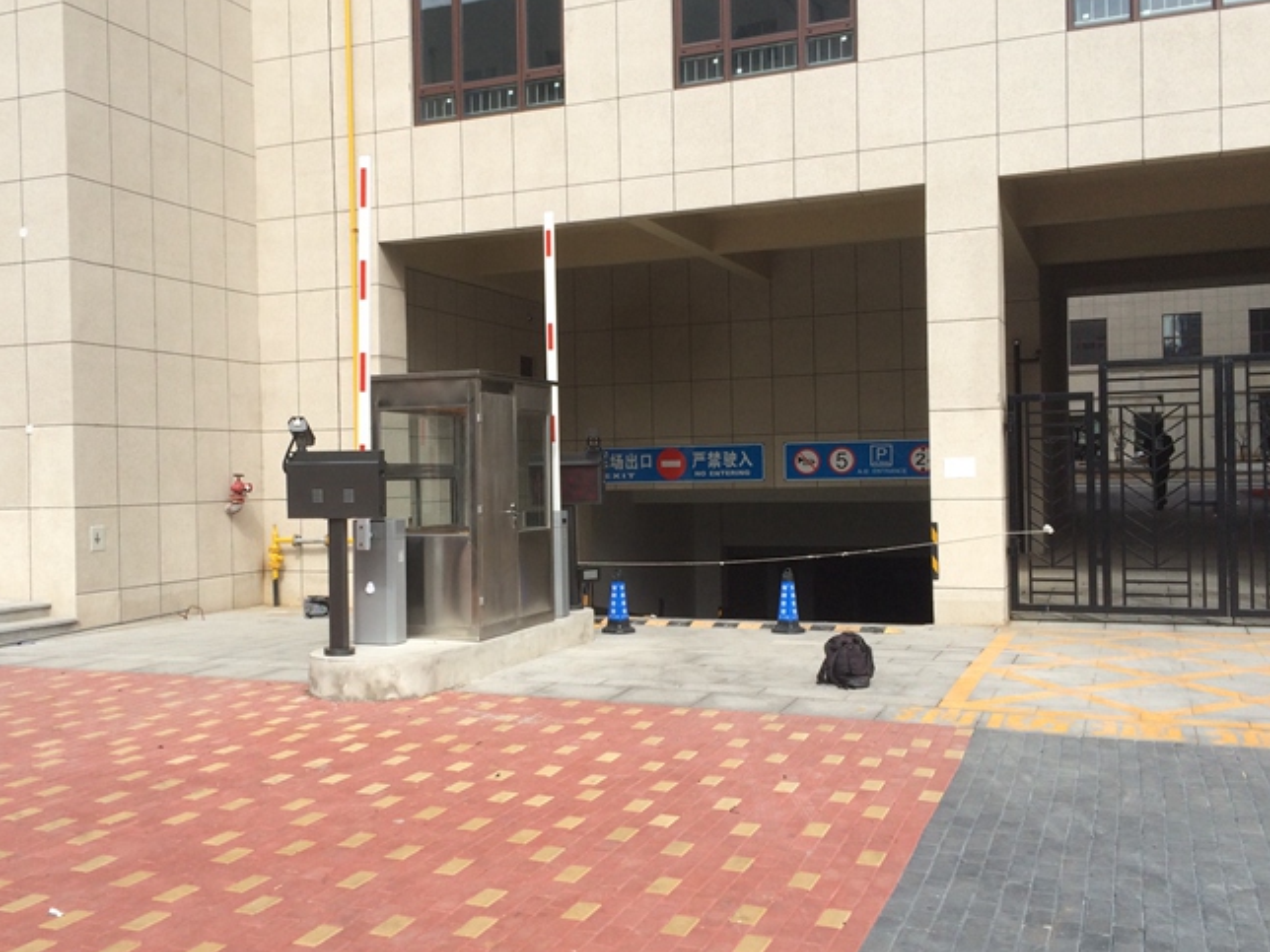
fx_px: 1321
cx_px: 527
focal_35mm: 36
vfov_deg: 39.7
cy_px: 479
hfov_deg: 51.1
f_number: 2.2
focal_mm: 4.15
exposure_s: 1/1866
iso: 32
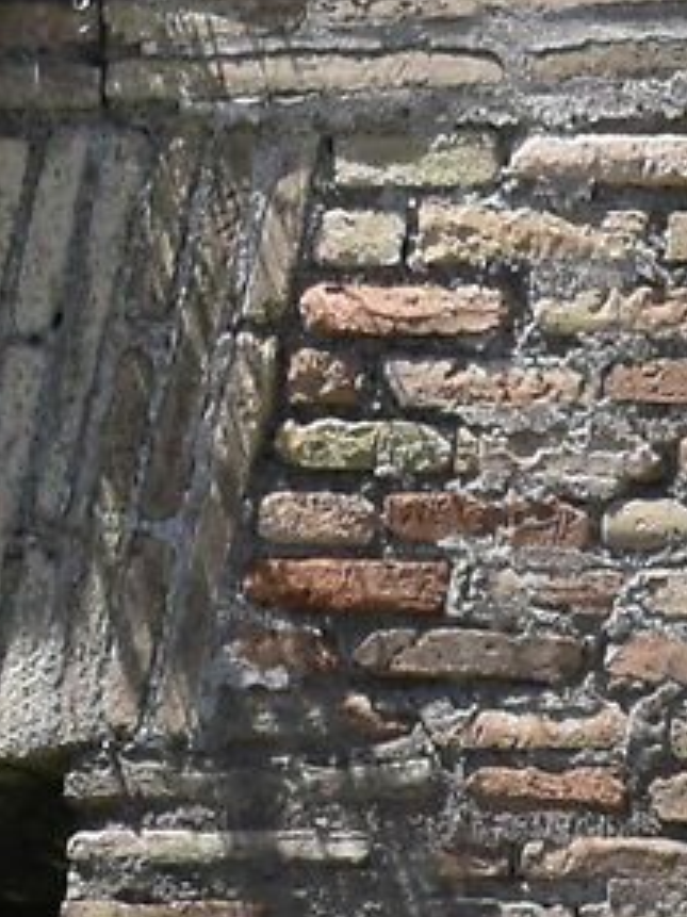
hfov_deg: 1.2
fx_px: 33579
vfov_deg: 1.6
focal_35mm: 1268
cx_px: -923
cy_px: -1502
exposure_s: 1/250
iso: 400
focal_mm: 105
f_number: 8
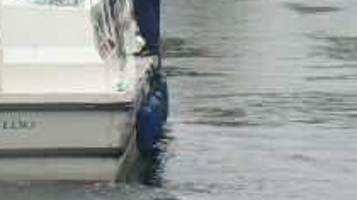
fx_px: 3284
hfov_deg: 6.2
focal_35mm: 347
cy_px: -25
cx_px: 228
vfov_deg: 3.5
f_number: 5.6
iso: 80
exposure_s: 1/100
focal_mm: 31
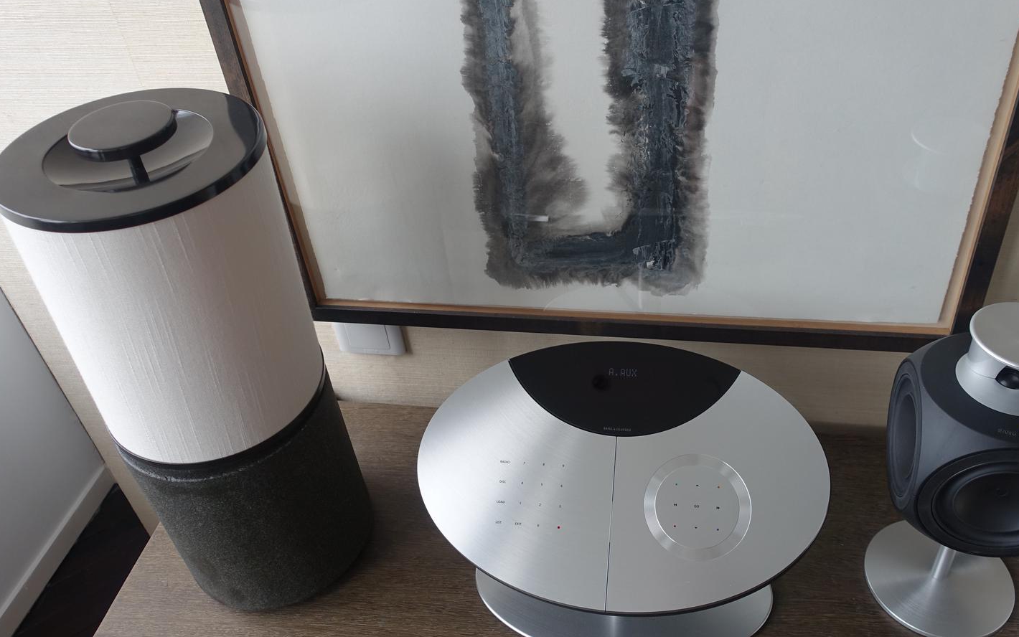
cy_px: 311
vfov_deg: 40.6
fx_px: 861
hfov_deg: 61.2
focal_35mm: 31
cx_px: 526
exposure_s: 1/30
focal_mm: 8.8
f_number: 2.8
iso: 125
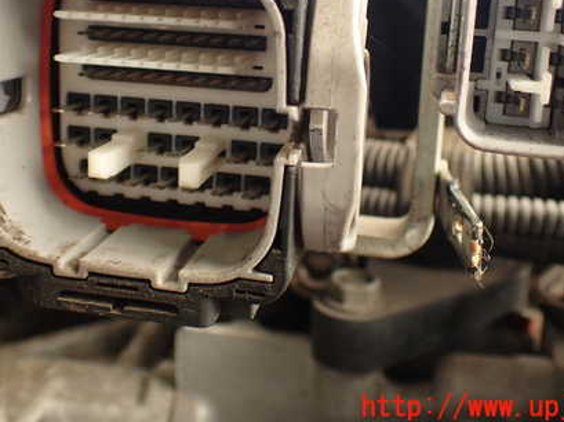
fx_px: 765
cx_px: 259
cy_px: 114
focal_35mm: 47
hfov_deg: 40.4
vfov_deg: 30.4
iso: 125
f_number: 2.4
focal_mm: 5.79
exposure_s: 1/60
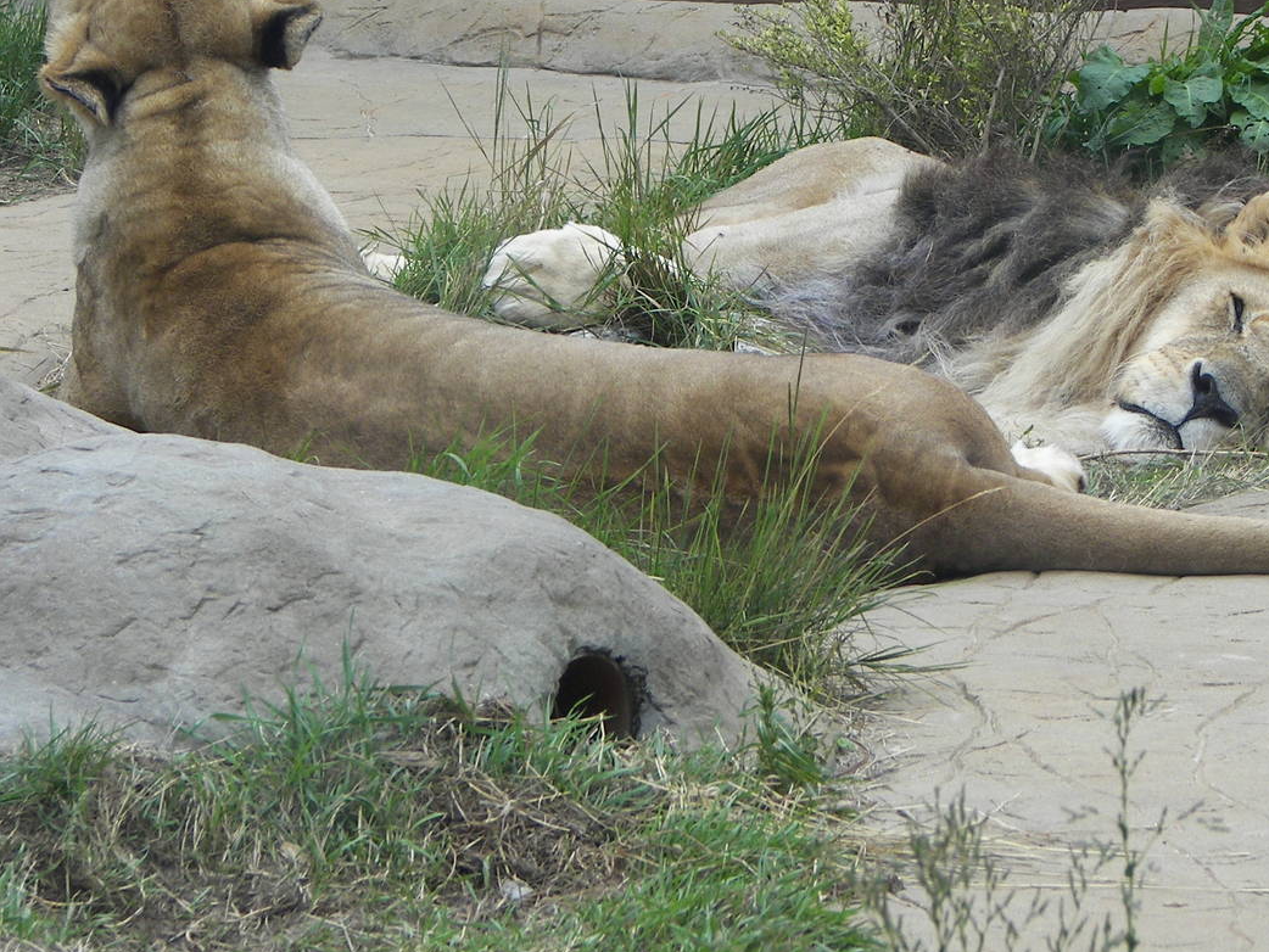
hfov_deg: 9.1
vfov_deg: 6.8
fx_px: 7994
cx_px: 739
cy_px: 275
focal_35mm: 218
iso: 64
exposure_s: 1/200
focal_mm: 23.6
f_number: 3.2
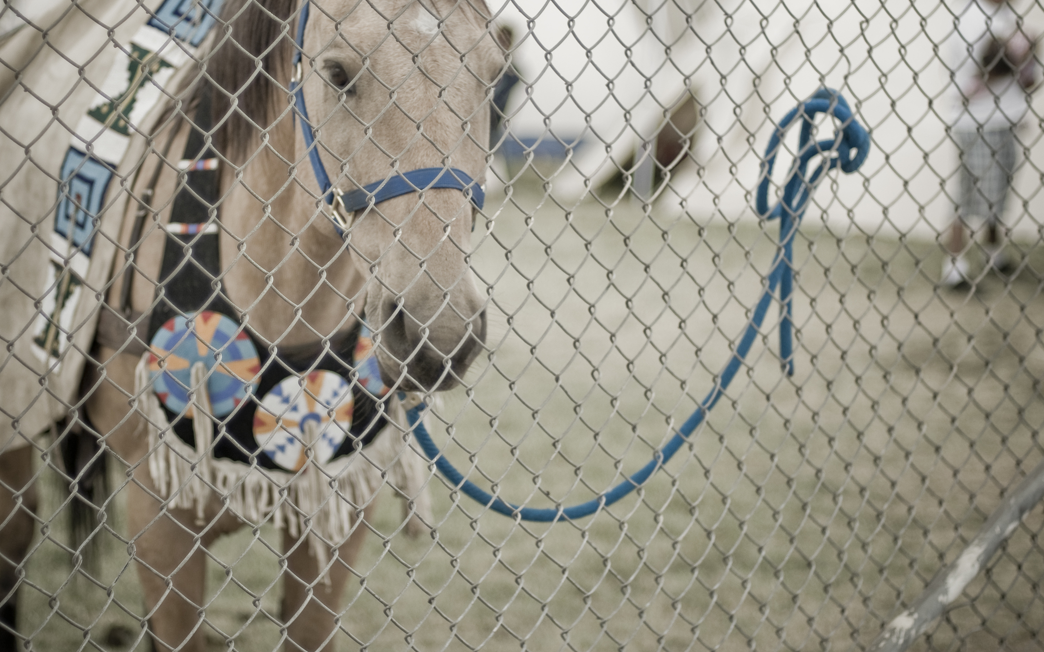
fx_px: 2560
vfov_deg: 14.5
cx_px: 492
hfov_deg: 23.0
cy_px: 274
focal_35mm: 90
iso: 100
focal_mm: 50
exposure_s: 1/1250
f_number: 1.4
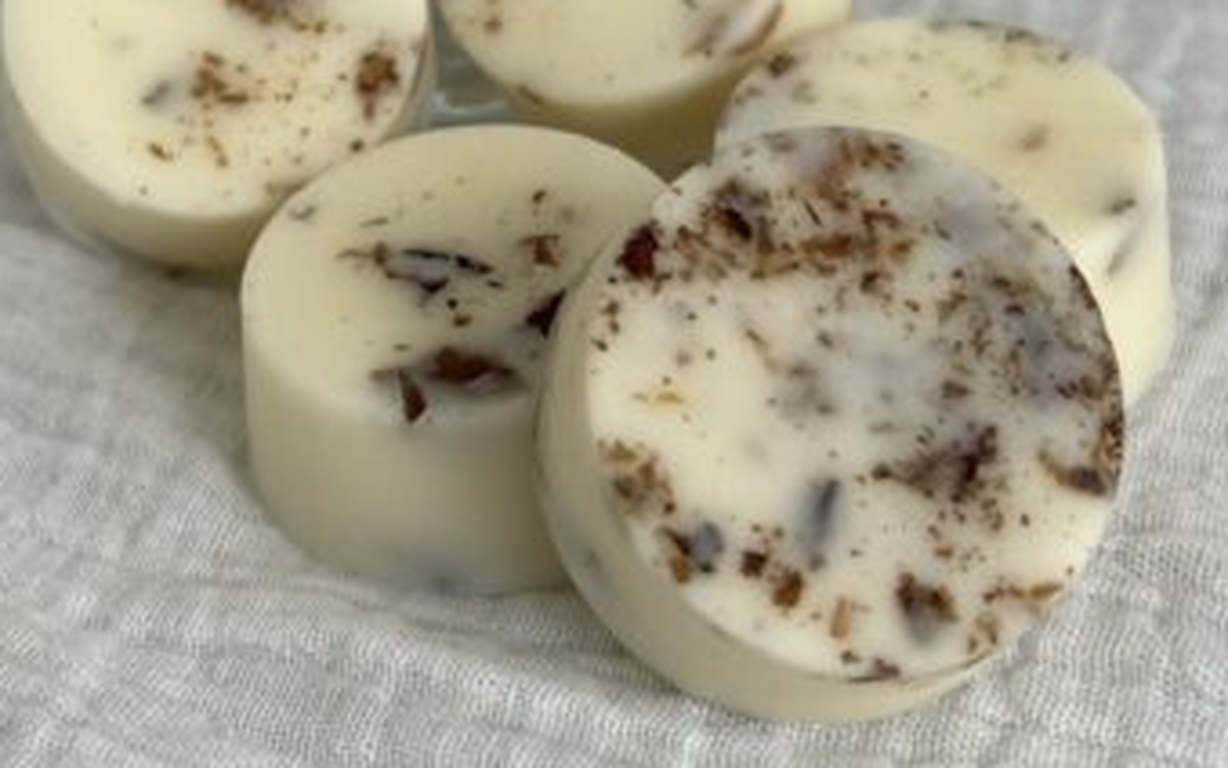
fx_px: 2176
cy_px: -94
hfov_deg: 31.5
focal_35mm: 65
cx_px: 547
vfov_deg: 19.1
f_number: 1.5
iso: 100
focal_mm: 5.7
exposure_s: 1/100
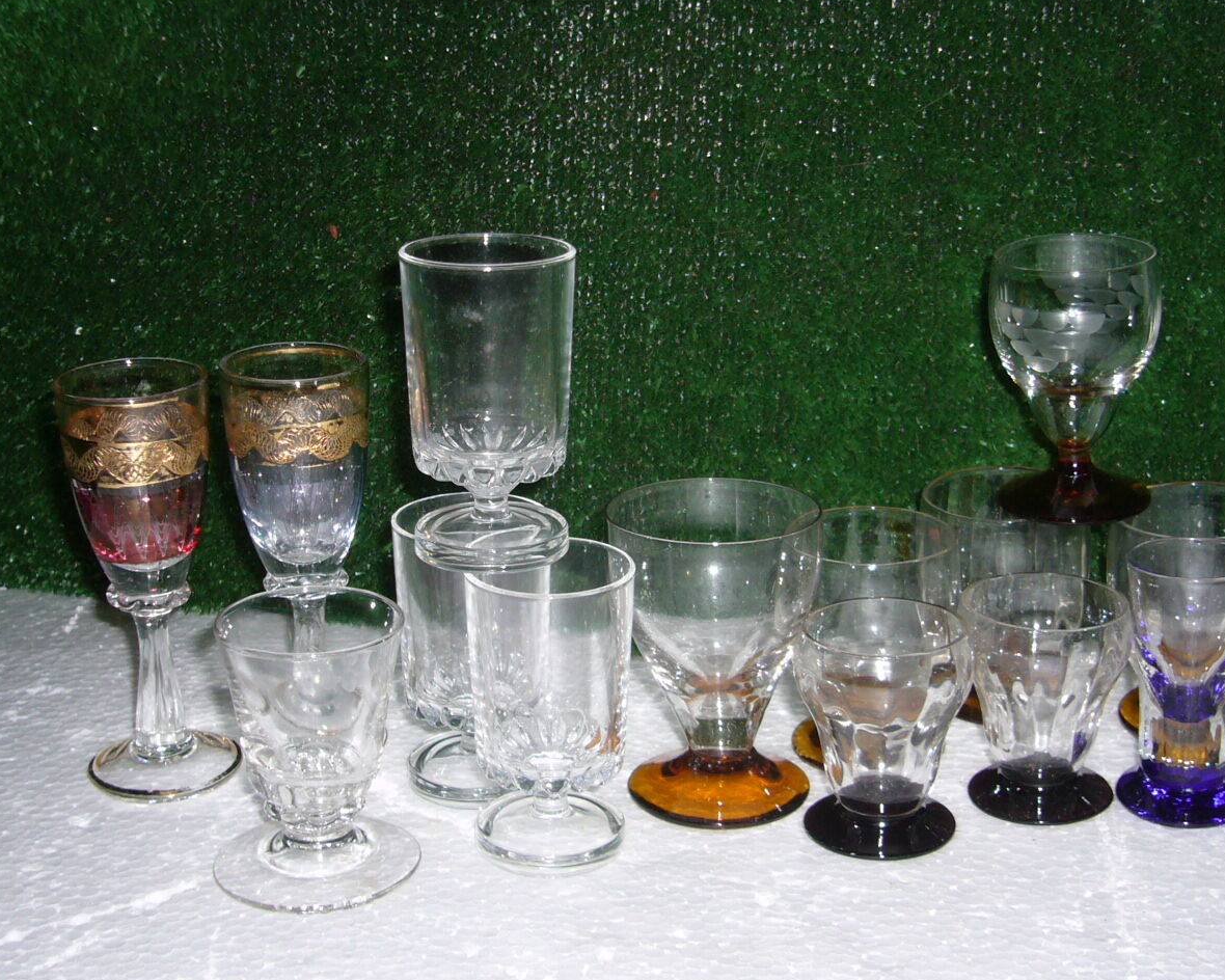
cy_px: 489
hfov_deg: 34.7
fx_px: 1958
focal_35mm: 54
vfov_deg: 28.1
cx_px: 643
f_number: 3.1
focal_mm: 6.1
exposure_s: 1/30
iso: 80
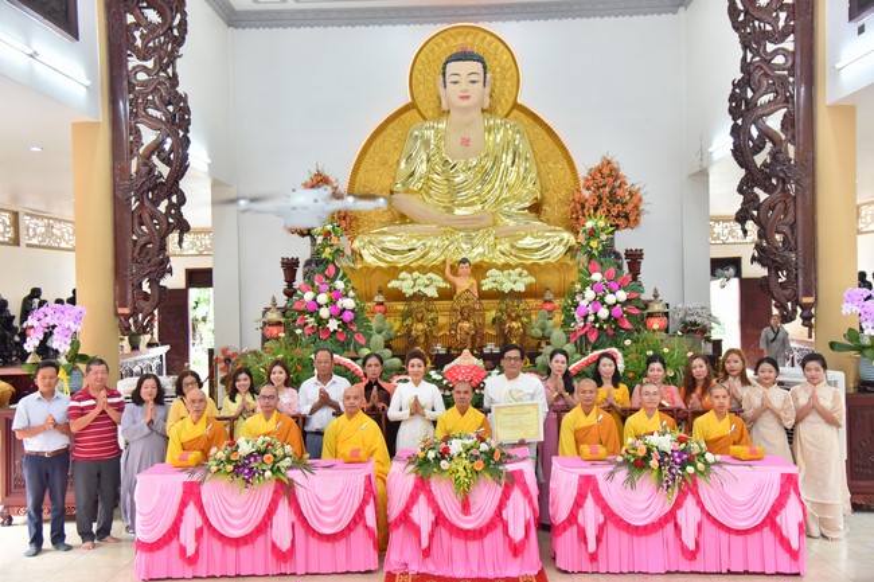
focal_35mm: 38
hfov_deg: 50.7
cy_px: 291
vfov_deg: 35.0
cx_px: 437
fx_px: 922
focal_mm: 38
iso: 1250
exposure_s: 1/125
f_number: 5.6
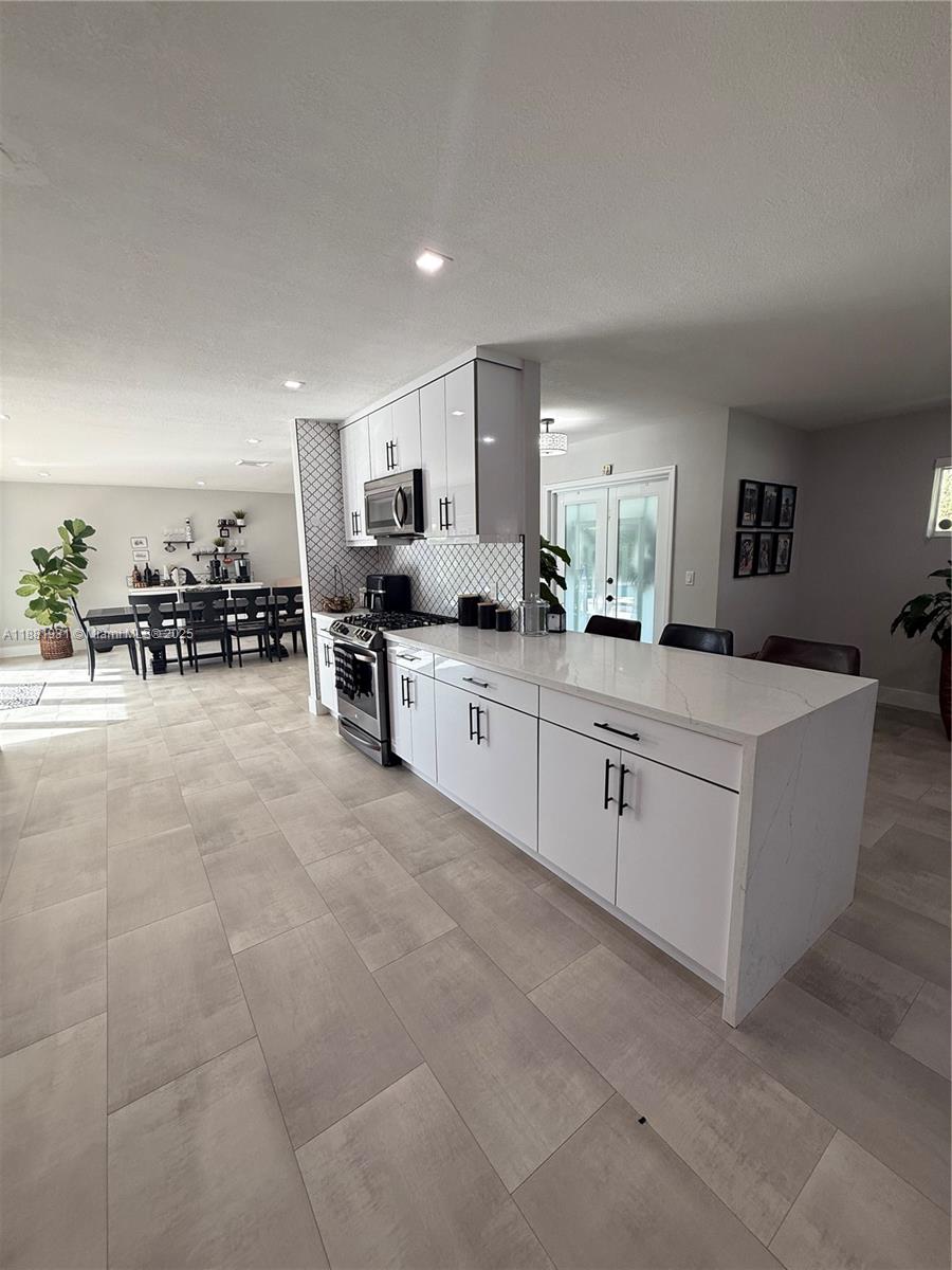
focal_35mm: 14
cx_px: 476
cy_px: 635
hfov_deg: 85.7
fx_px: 513
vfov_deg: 102.1
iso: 80
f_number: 2.2
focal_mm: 2.22
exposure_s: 1/120
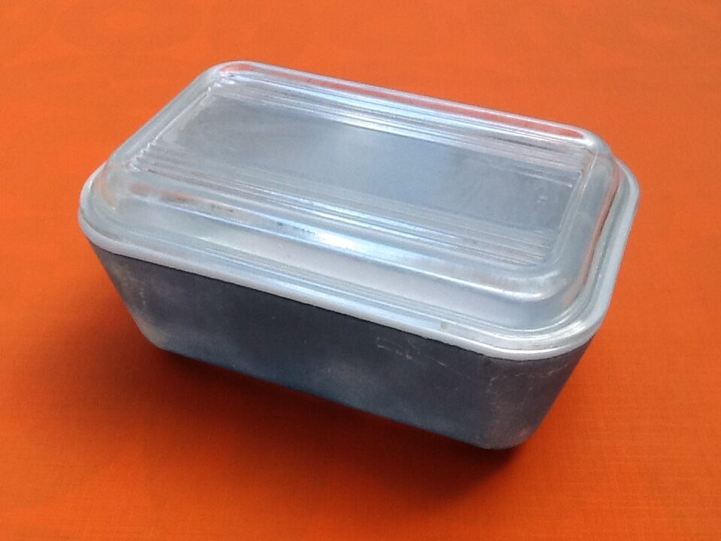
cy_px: 270
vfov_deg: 32.9
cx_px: 360
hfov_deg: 42.9
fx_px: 916
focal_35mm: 44
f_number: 2.4
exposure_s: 1/347
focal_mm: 2.03
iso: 40
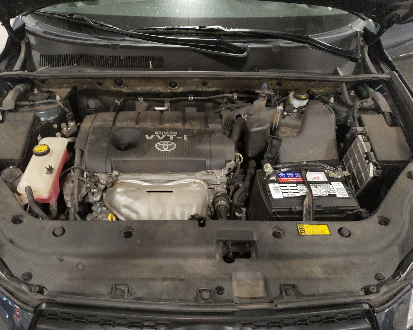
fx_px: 342
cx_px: 198
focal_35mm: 28
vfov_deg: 51.5
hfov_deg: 62.2
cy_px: 167
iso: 438
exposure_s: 1/24
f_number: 1.5
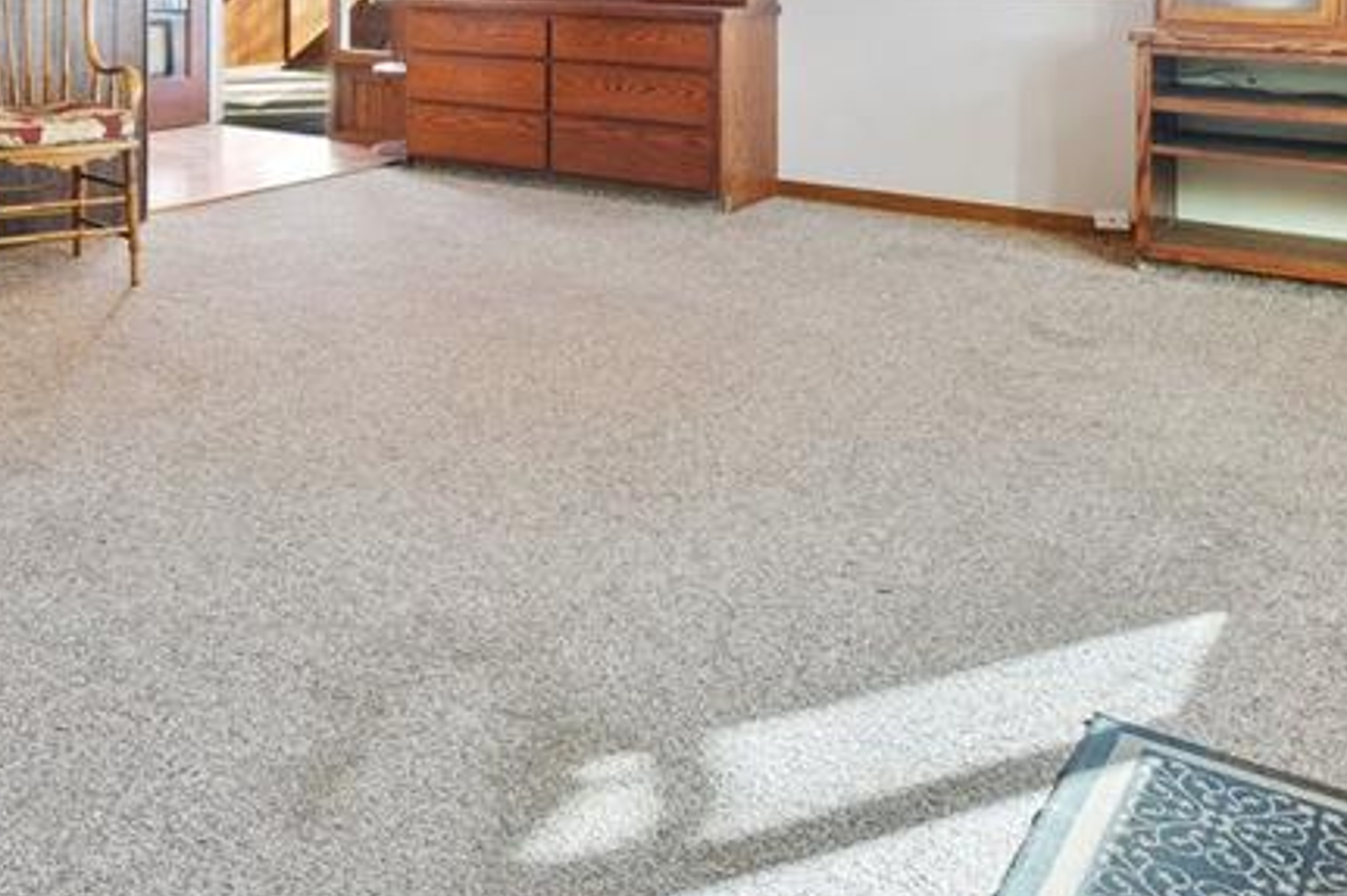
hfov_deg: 48.4
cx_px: 306
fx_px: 1421
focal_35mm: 38
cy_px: -94
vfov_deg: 31.1
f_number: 6.3
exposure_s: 1/6
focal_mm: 16
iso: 500
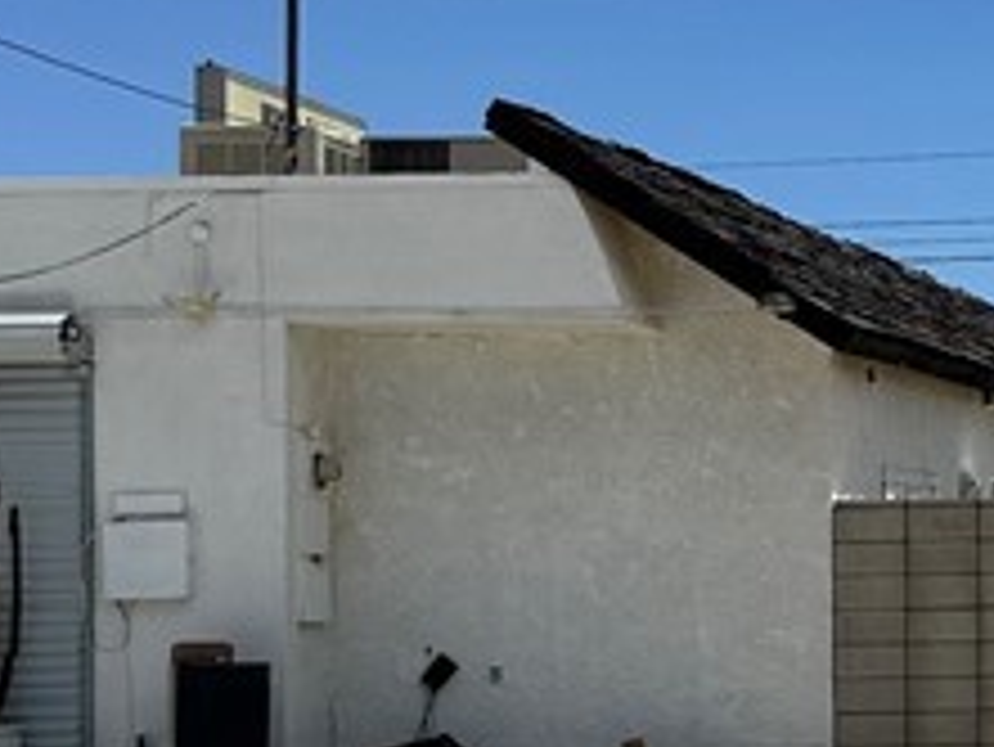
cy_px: 472
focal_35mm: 111
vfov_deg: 13.3
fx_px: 3189
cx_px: 1943
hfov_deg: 14.8
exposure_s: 1/8929
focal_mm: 6.86
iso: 80
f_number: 1.78
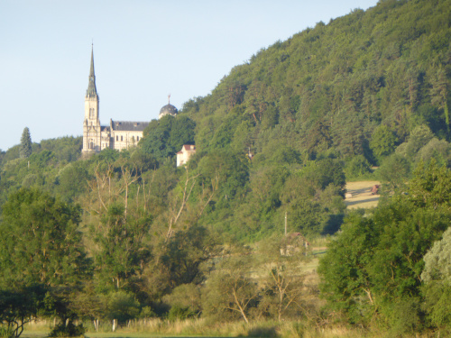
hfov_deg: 7.2
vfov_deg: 5.4
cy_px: 169
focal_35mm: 274
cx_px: 226
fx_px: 3570
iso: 100
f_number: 5.7
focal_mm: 44.4
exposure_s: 1/125
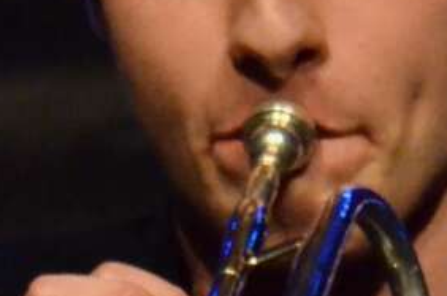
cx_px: -212
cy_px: 519
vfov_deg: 0.4
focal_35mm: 3268
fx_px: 40508
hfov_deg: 0.6
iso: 2500
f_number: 5.6
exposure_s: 1/160
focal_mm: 300
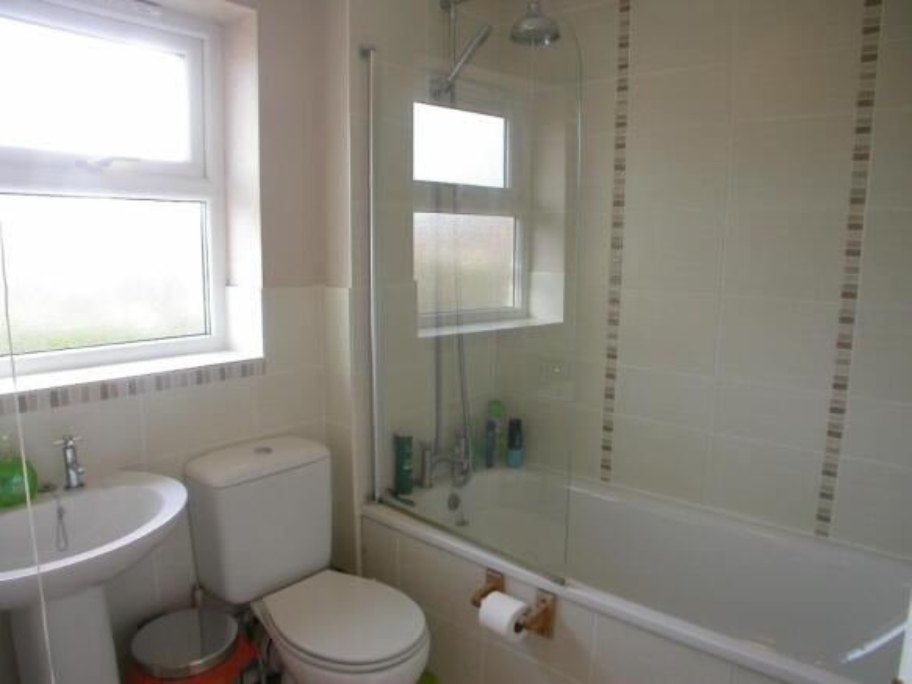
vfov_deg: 37.7
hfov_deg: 49.0
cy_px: 342
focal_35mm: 38
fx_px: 1001
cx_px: 456
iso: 100
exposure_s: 1/47.4
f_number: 2.6
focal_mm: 7.85
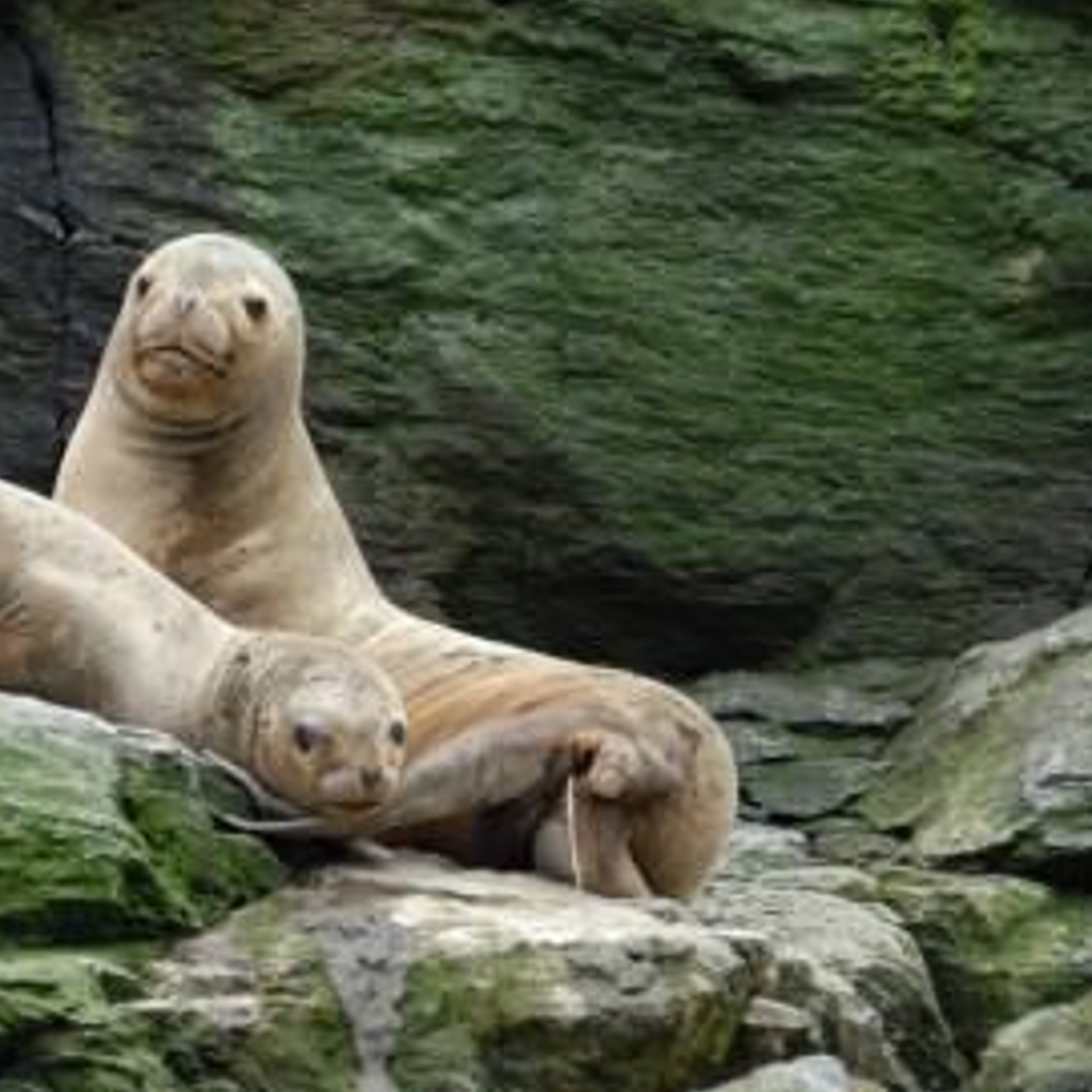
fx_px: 5639
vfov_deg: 11.1
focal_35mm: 158
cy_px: 544
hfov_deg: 11.0
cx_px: 328
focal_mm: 82
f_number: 5.3
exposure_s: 1/125
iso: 200
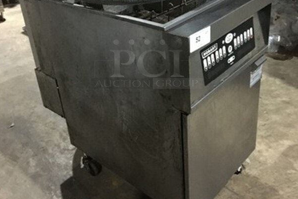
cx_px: 147
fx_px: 339
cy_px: 63
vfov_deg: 32.3
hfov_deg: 47.4
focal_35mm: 41
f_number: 2.2
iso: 320
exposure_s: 1/15
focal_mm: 4.15
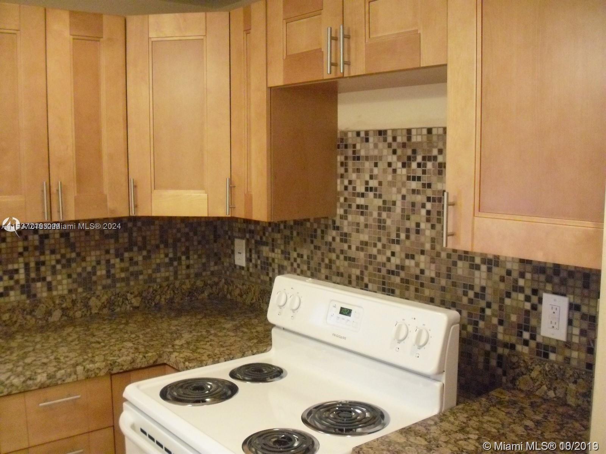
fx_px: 665
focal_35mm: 38
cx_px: 303
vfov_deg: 37.7
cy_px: 227
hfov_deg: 49.0
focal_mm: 6.2
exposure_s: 1/50
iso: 800
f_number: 2.8
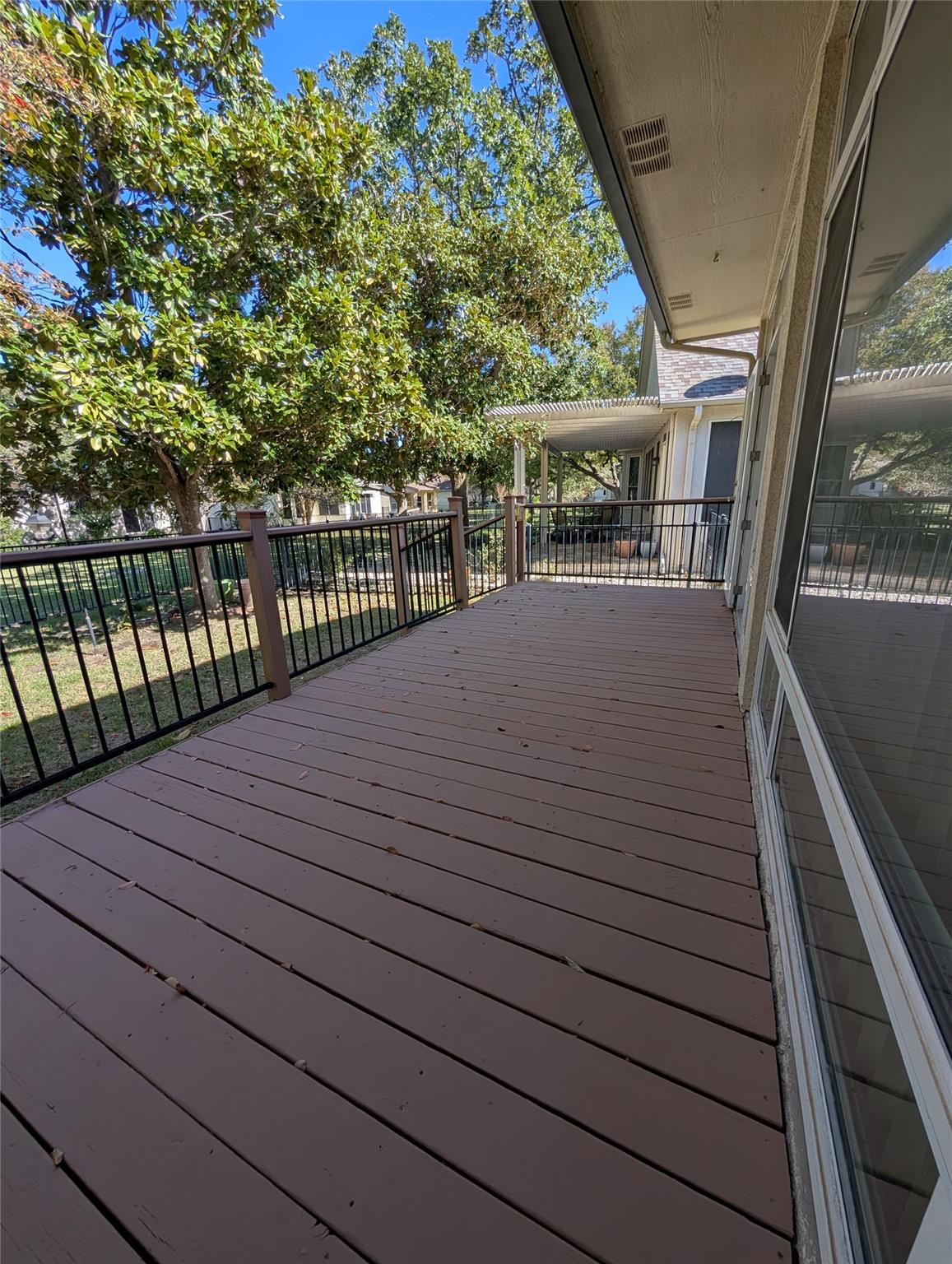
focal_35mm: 12
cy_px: 632
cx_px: 476
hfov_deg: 94.7
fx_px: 439
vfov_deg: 110.4
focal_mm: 2.02
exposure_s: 1/976
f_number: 1.7
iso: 50
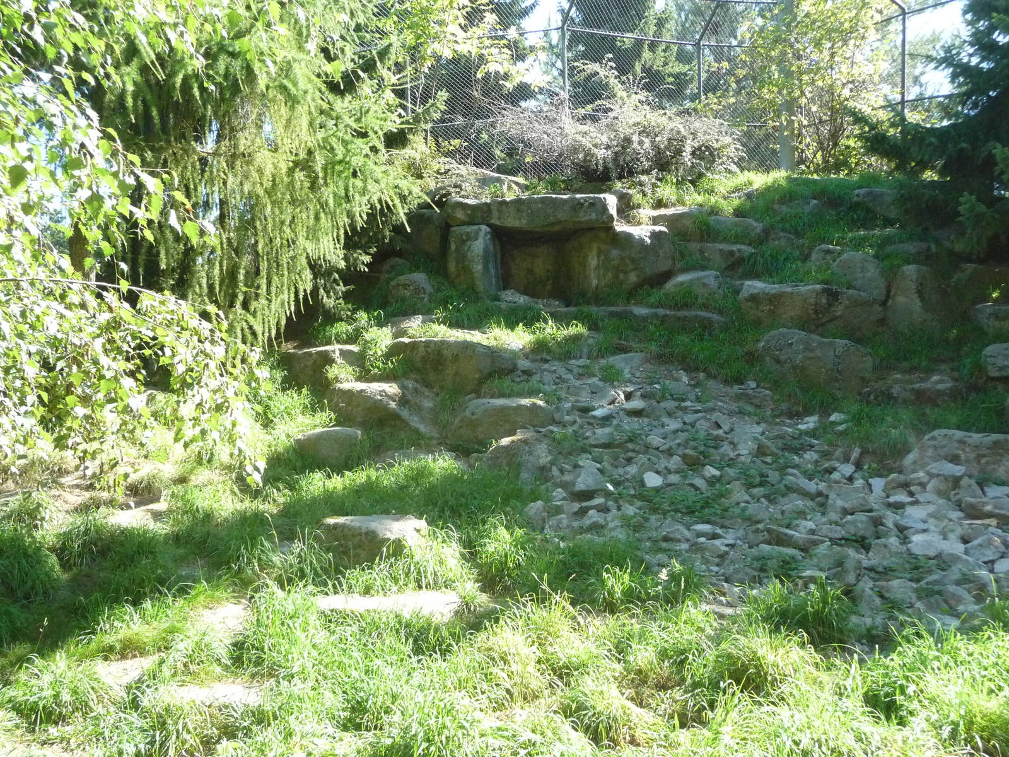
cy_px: 378
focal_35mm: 38
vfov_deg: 37.7
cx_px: 504
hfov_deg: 49.0
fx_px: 1108
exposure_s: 1/250
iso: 400
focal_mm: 6.3
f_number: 3.8
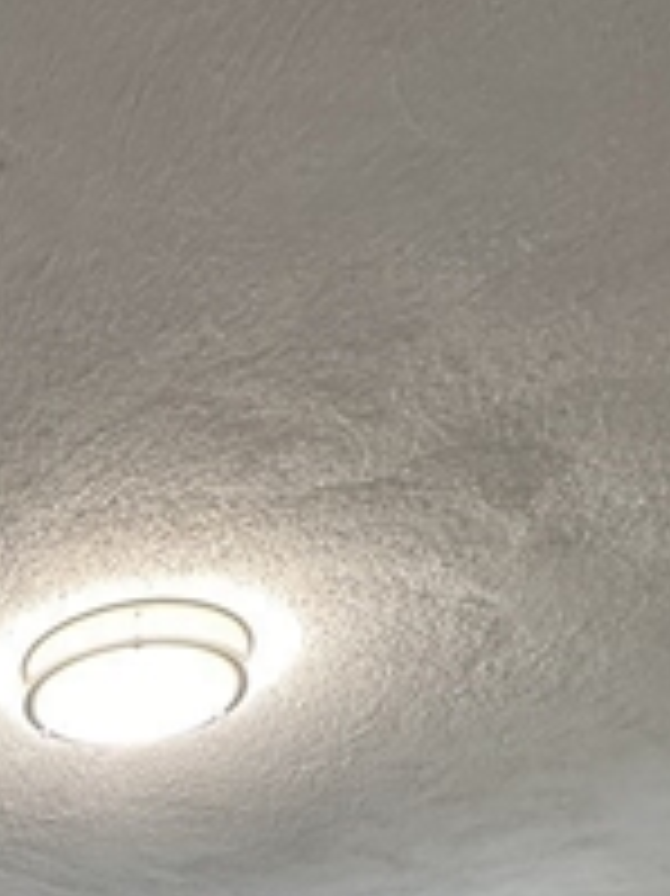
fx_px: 1395
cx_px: -238
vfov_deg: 24.0
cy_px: 1477
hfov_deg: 23.4
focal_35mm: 54
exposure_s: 1/60
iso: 160
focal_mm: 2.22
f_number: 2.2
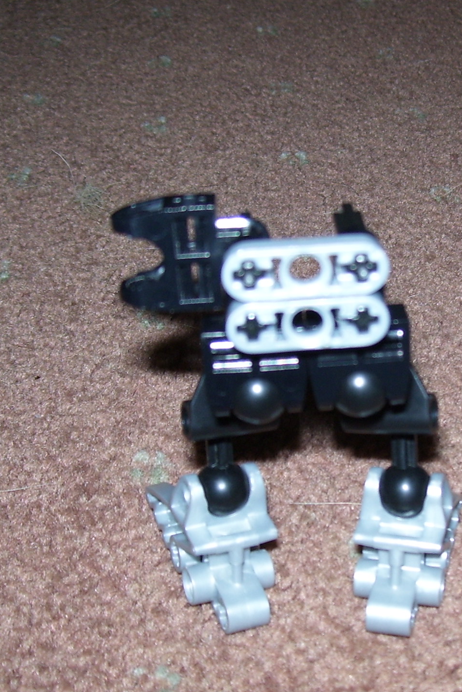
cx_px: 343
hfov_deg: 22.4
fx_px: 1155
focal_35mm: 60
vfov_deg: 33.3
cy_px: 405
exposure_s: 1/60
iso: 80
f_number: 2.7
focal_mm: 6
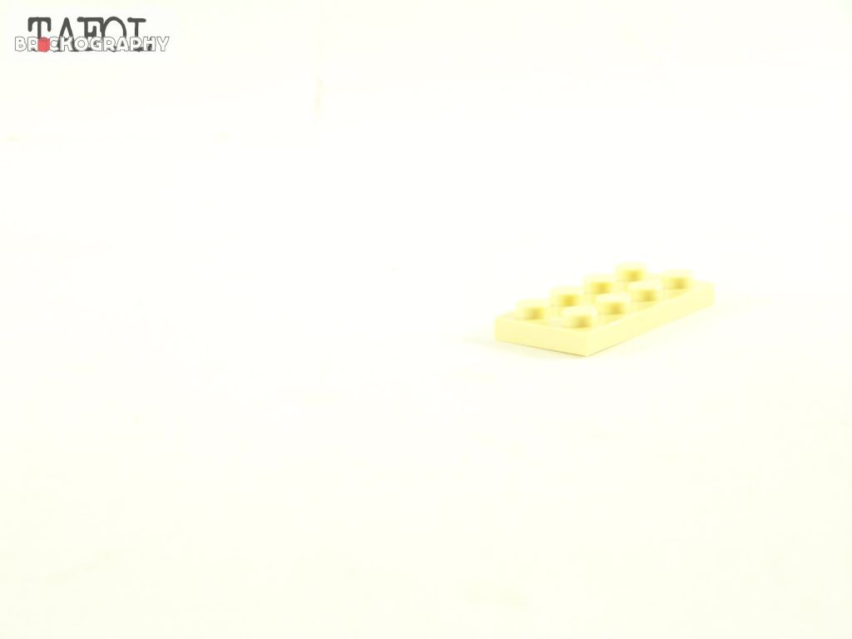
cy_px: 320
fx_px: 2880
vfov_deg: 12.7
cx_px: 426
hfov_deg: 16.8
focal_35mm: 117
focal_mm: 19.4
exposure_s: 1/60
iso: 400
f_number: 3.2
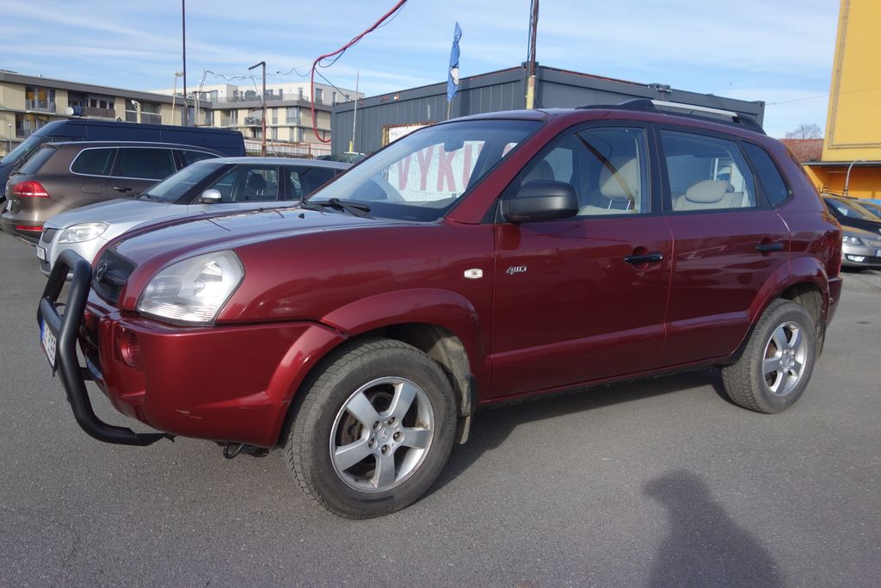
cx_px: 440
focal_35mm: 28
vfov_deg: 46.4
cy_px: 294
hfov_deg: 65.5
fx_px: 685
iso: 125
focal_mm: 10.4
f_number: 2.5
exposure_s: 1/1250
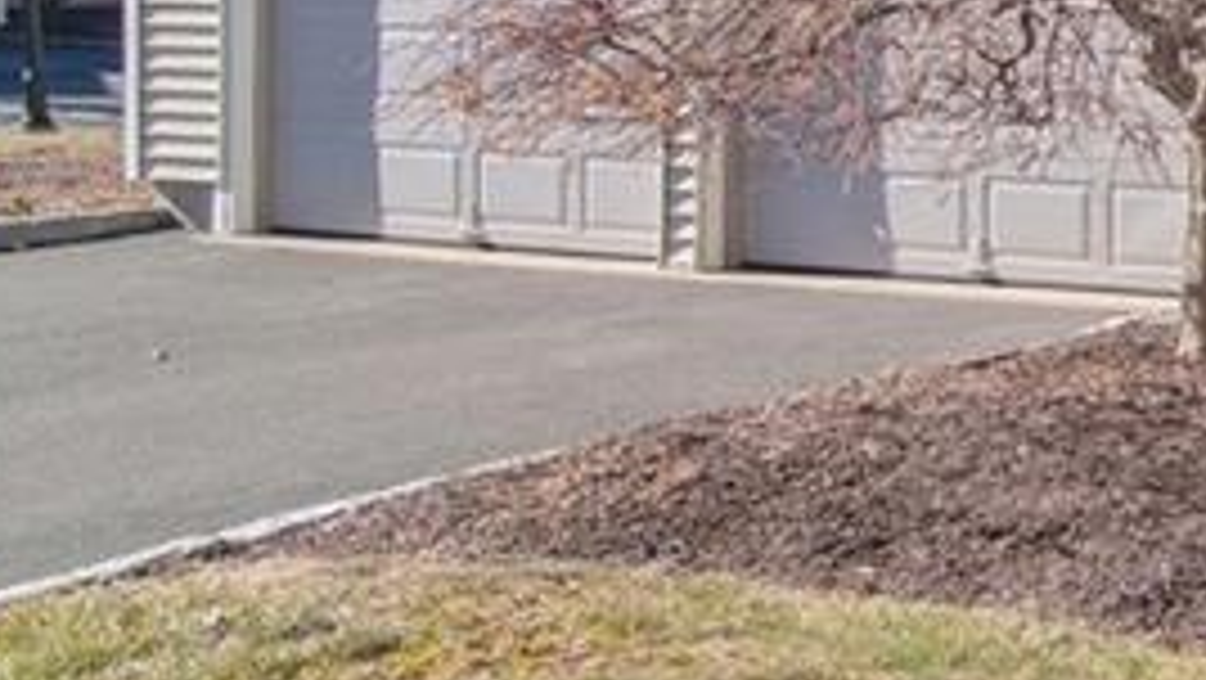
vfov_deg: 17.9
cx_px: 1953
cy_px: -142
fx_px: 2047
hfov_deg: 23.6
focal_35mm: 64
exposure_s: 1/320
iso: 200
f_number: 9
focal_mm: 16
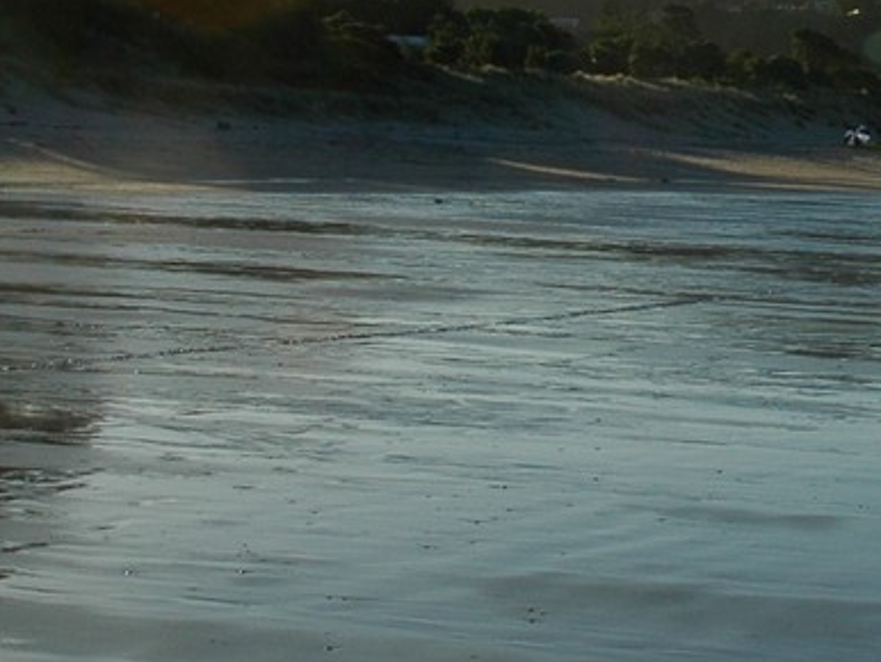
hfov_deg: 17.4
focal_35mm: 101
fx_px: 2572
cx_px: 1347
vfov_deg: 14.6
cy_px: 164
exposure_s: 1/320
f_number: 10
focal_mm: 18
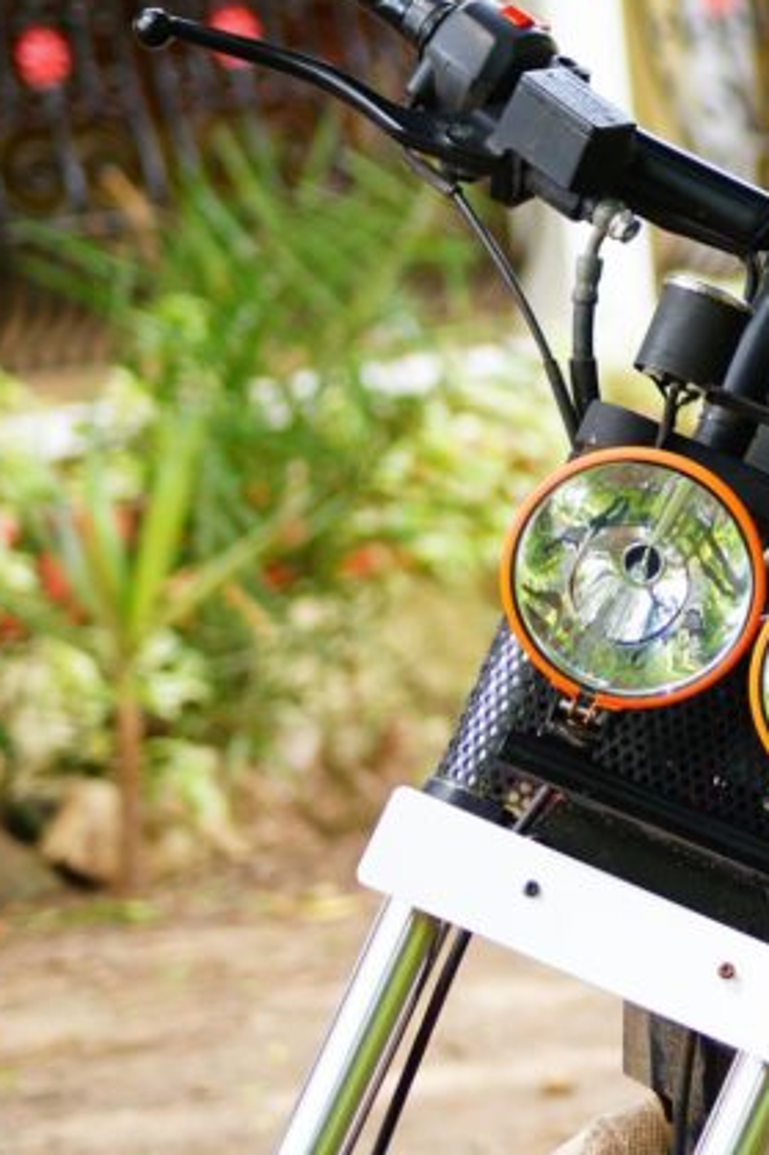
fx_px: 7054
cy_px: 492
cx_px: 976
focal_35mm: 220
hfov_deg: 6.2
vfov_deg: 9.4
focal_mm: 80
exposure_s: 1/100
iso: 200
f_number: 4
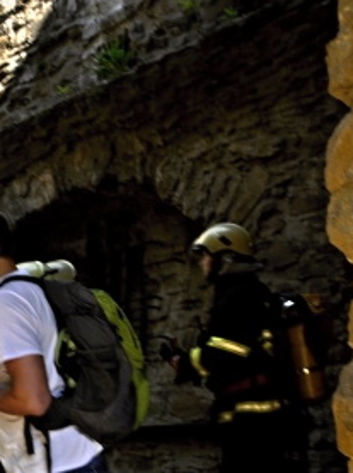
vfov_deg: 26.3
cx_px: -271
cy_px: 412
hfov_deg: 17.0
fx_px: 981
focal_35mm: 72
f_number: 9
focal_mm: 18
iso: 200
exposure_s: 1/80
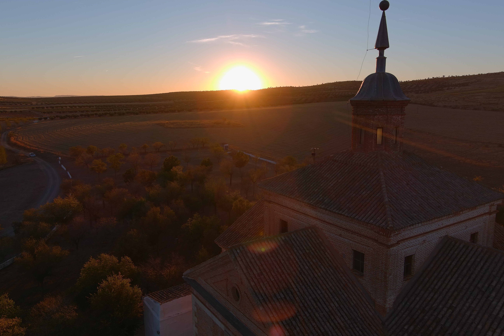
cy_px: 168
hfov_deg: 63.7
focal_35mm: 29
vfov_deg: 45.0
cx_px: 252
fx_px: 406
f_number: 2.8
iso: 100
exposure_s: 1/1250
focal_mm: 10.57
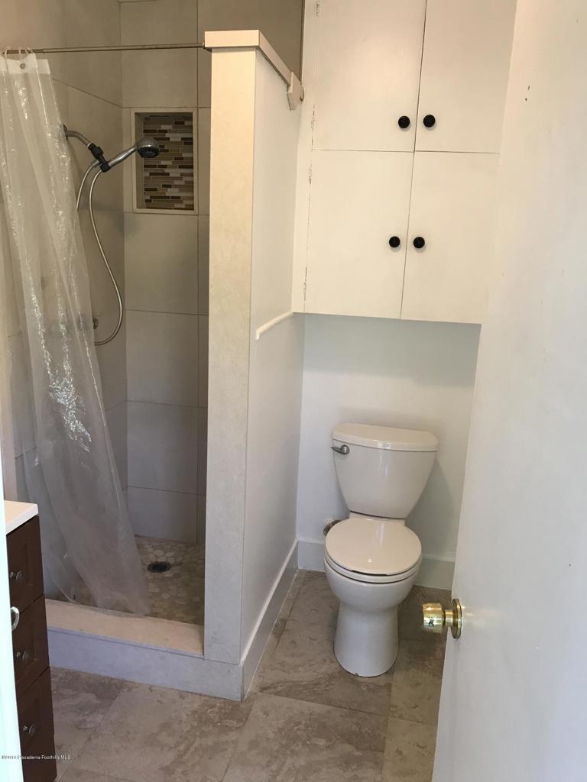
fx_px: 633
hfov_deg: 49.7
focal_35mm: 28
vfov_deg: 63.4
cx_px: 294
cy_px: 391
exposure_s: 1/40
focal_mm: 3.99
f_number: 1.8
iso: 20
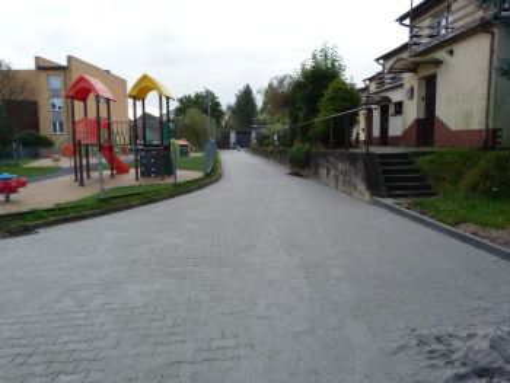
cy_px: 192
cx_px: 255
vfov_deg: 54.9
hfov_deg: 69.4
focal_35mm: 25
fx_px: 369
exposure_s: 1/125
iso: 80
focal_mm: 4.5
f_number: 4
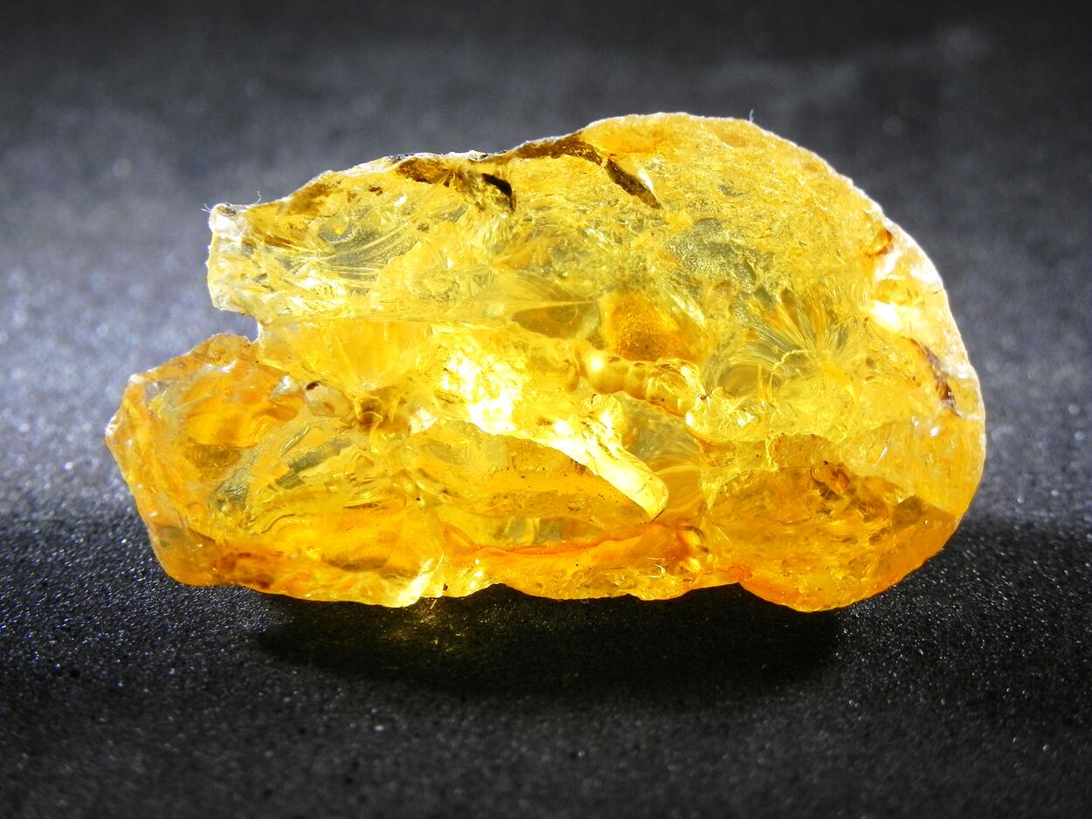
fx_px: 4070
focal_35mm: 129
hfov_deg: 15.3
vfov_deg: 11.5
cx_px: 546
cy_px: 410
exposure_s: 1/102
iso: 160
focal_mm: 23
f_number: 4.5
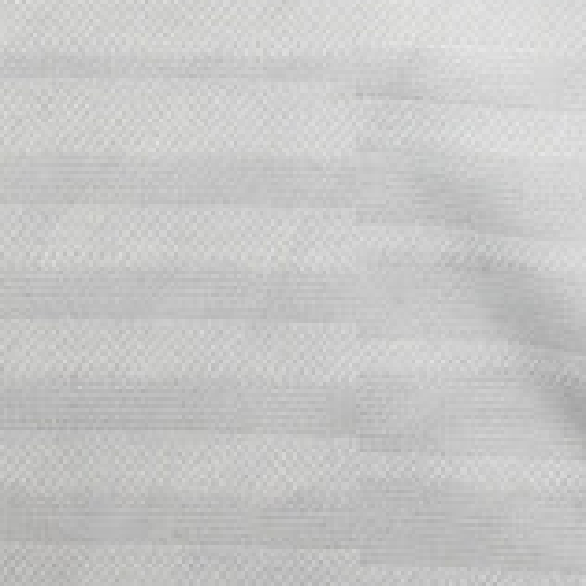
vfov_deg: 8.7
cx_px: 1204
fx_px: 3620
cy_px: -597
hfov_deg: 8.7
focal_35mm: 189
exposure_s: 1/125
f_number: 5
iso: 200
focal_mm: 35
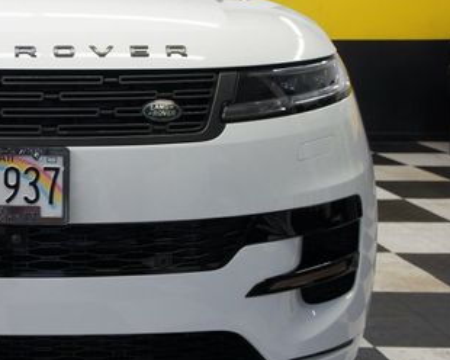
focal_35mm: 64
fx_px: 852
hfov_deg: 27.7
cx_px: -9
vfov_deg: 23.8
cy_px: 155
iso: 320
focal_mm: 22
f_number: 4
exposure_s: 1/40
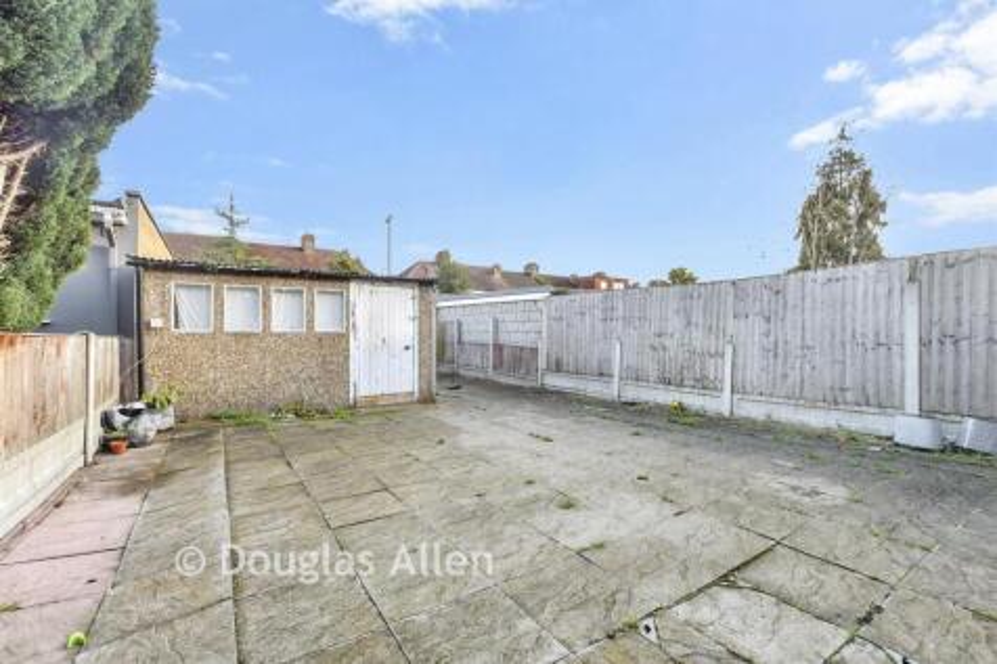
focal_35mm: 15
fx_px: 415
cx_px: 498
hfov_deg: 100.4
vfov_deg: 77.3
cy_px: 332
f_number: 7.1
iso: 400
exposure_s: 1/100
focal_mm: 10
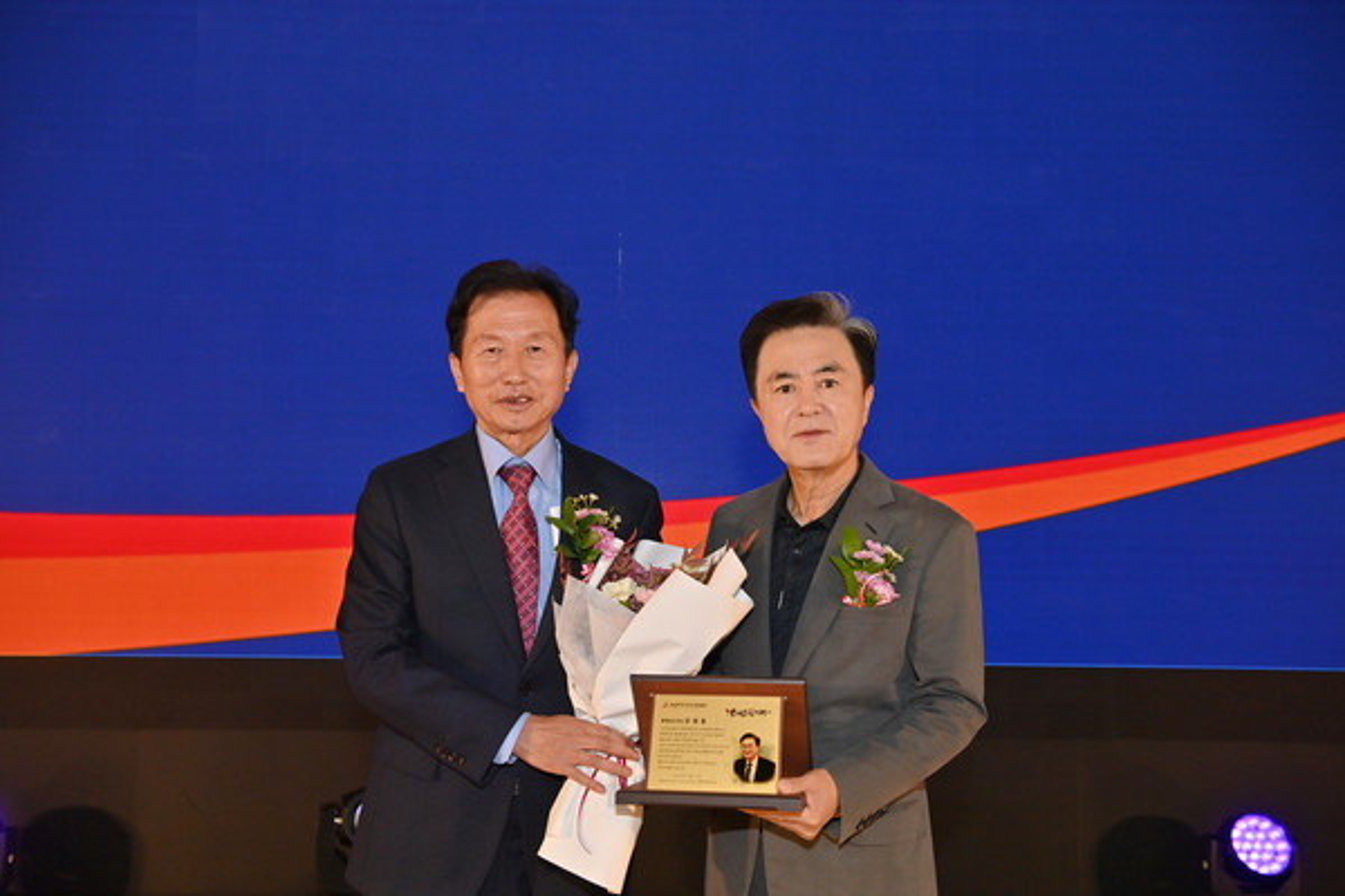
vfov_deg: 36.9
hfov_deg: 53.1
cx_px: 672
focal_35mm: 36
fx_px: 1345
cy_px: 448
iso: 800
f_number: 5
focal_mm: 36
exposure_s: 1/250
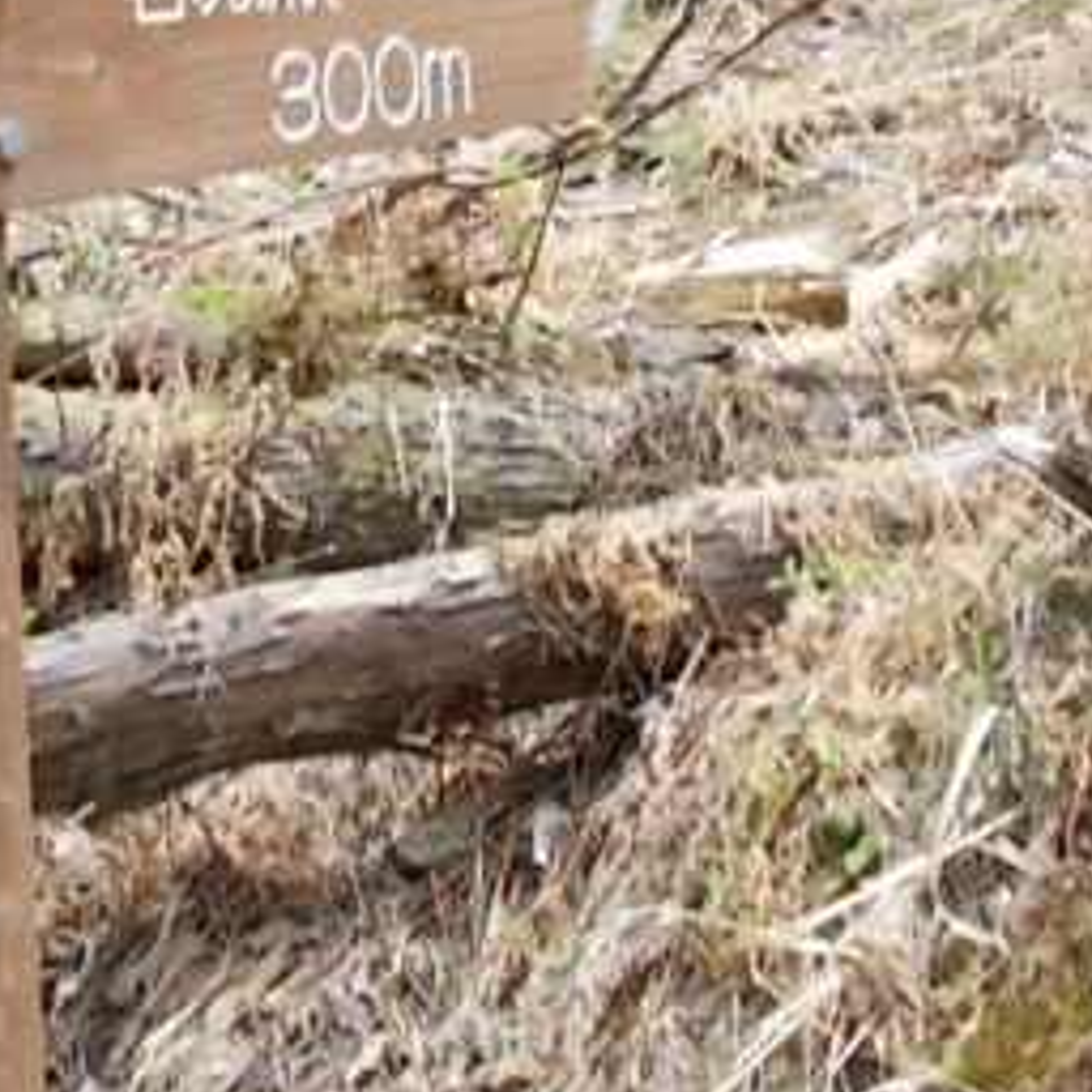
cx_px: 21
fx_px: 3284
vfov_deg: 17.7
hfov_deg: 18.4
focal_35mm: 92
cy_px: -324
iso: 80
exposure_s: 1/100
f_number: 3.2
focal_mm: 4.6
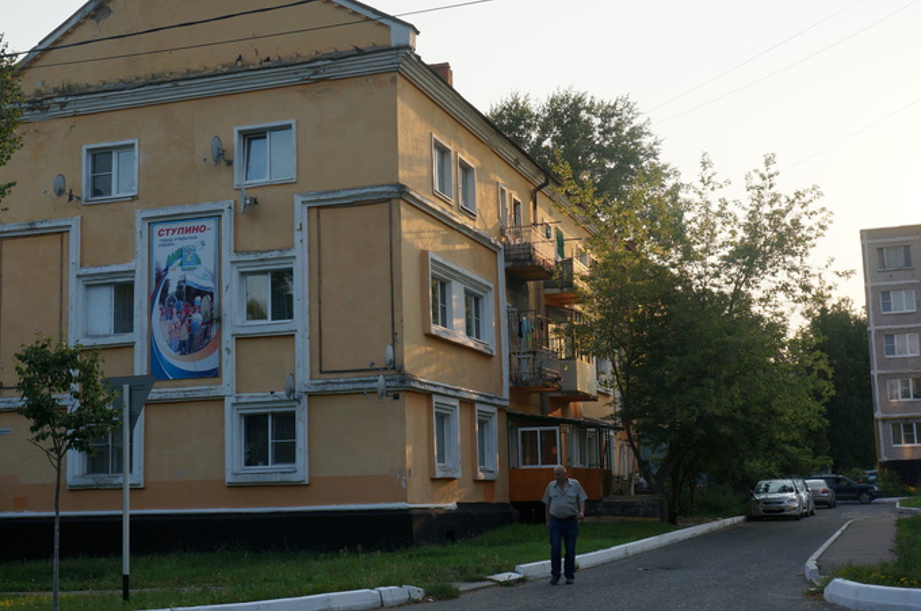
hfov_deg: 39.1
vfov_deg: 26.6
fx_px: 1293
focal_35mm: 51
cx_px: 372
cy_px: 286
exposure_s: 1/160
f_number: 9
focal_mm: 27
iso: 100
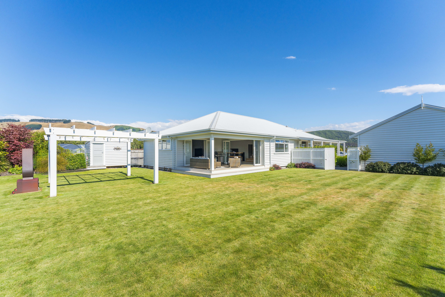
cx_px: 222
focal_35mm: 16
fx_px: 194
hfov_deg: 97.8
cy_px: 148
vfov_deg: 74.8
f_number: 8
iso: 640
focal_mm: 15.7
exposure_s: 1/2500
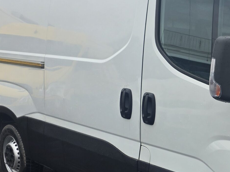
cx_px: 243
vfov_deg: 23.2
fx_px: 419
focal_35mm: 63
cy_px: 118
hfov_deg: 28.4
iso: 40
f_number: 1.7
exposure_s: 1/359
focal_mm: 6.25
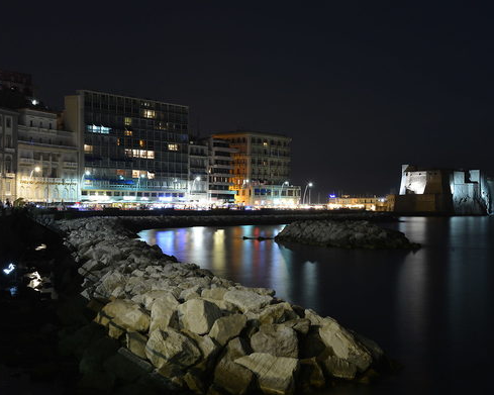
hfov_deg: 35.0
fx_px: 783
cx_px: 273
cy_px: 194
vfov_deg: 28.3
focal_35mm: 54
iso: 100
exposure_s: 30
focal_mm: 31
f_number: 11
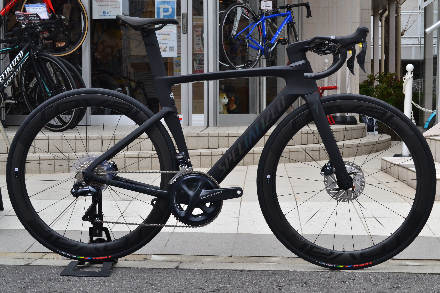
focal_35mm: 54
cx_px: 220
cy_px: 146
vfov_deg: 25.1
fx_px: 660
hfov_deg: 36.9
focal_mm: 36
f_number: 9
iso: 400
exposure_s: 1/125
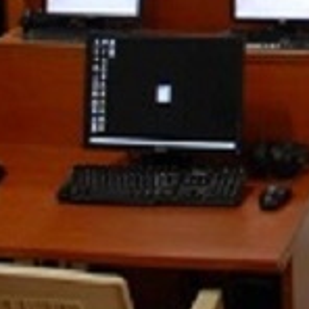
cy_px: -40
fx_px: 939
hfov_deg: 16.9
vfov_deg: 17.9
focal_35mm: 93
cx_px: 468
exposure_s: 1/13
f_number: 3.5
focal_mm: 18
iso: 200
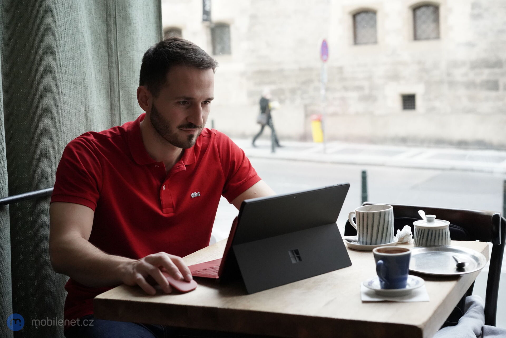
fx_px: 773
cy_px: 169
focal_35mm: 55
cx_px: 253
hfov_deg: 36.2
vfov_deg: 24.6
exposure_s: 1/1250
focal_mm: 55
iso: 10000
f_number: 4.5
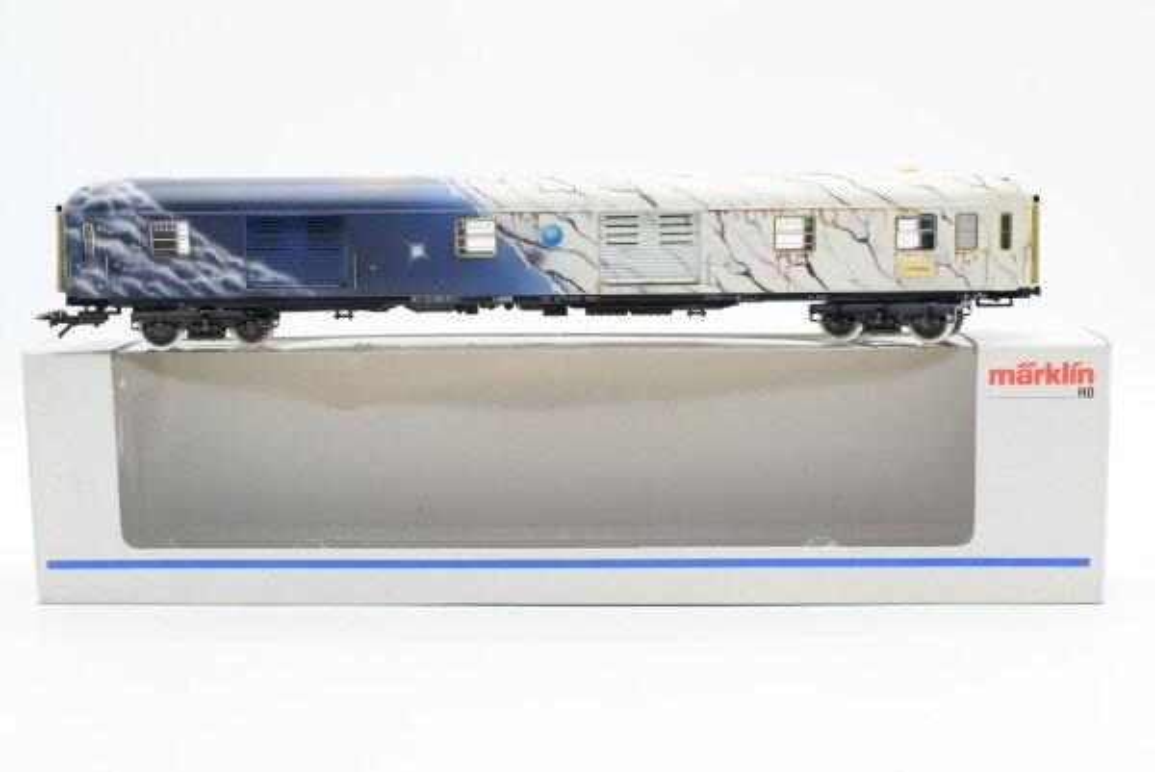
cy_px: 386
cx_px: 578
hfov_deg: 37.8
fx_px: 1686
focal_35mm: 52
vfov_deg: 25.8
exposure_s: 1/125
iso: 500
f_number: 8
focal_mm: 35
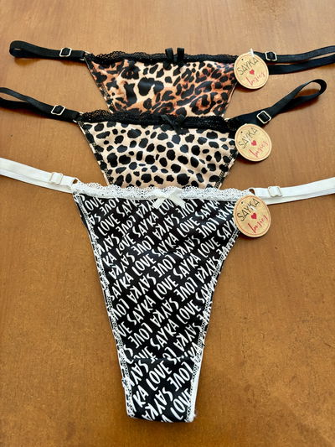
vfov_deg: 67.3
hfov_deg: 53.1
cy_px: 224
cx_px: 168
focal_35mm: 26
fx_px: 335
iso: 125
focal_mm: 5.96
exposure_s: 1/117
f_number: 1.6
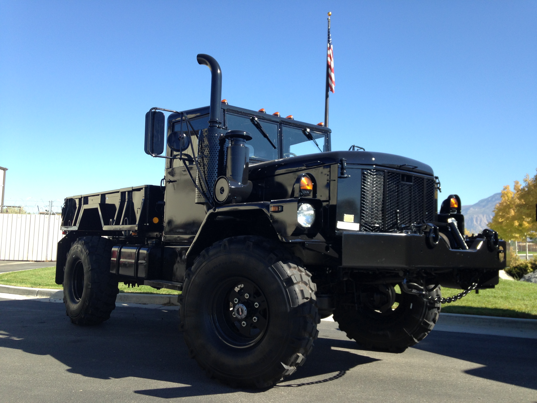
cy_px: 202
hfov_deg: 55.4
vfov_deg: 42.9
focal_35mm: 33
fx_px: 512
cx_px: 268
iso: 50
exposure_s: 1/623
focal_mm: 4.12
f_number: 2.4
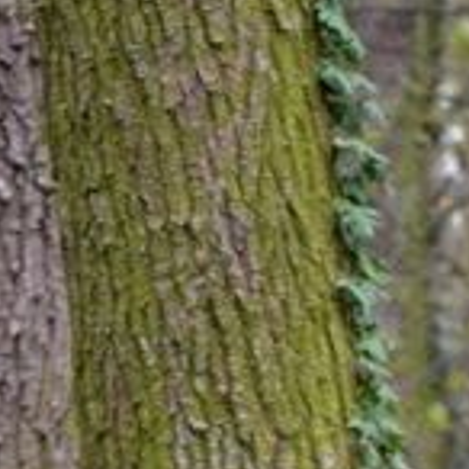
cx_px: -1089
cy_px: 882
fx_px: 11619
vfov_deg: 2.3
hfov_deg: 2.3
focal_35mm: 758
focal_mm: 85
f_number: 8
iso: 1600
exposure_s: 1/100
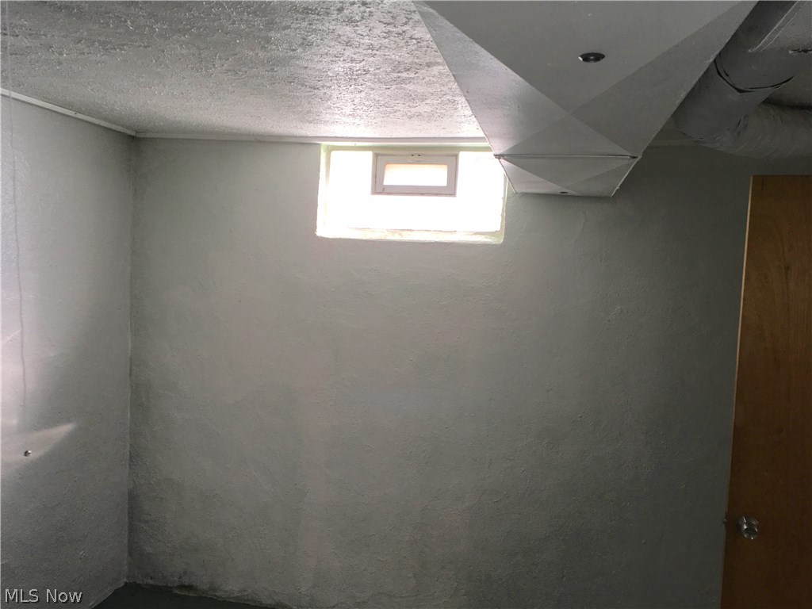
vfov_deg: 48.2
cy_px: 304
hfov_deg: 61.7
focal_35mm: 29
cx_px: 406
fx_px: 680
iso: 25
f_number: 2.2
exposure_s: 1/44
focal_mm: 4.15
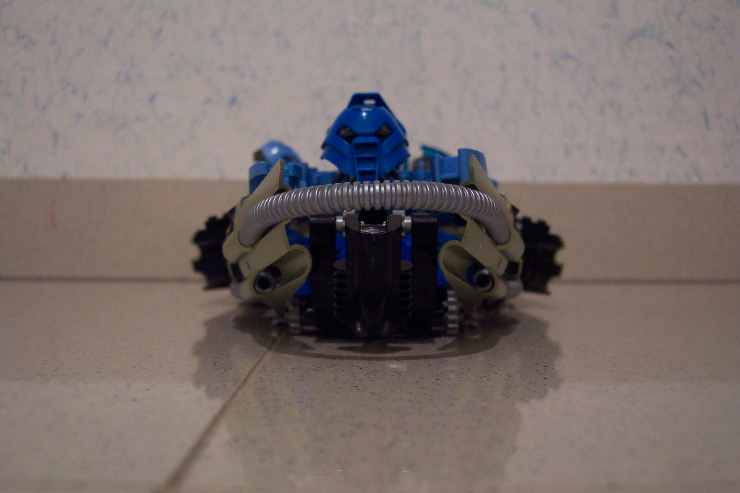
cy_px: 246
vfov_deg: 35.1
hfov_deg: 50.7
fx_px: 781
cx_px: 370
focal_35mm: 38
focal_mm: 8
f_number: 2.8
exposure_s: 1/8
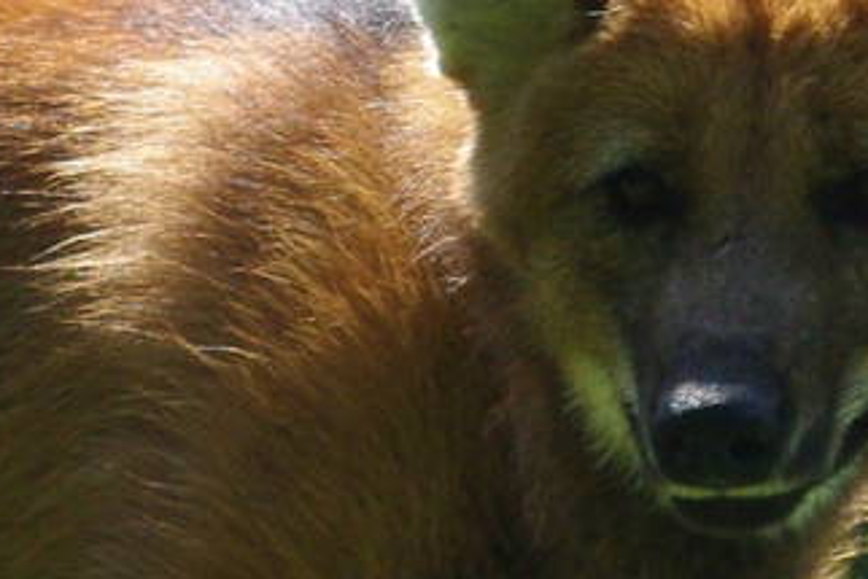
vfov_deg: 2.5
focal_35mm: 557
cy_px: 688
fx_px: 13435
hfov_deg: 3.7
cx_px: -332
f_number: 8
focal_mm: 75
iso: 800
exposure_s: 1/750
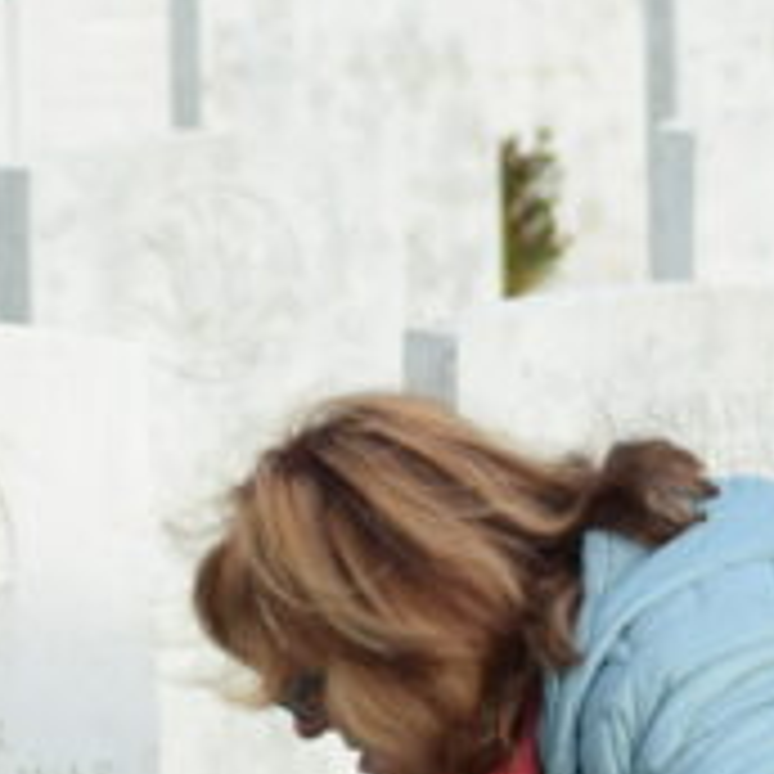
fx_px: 13433
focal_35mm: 531
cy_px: 1015
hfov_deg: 3.3
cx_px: 256
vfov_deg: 3.3
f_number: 5.6
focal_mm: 70
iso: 280
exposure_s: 1/500
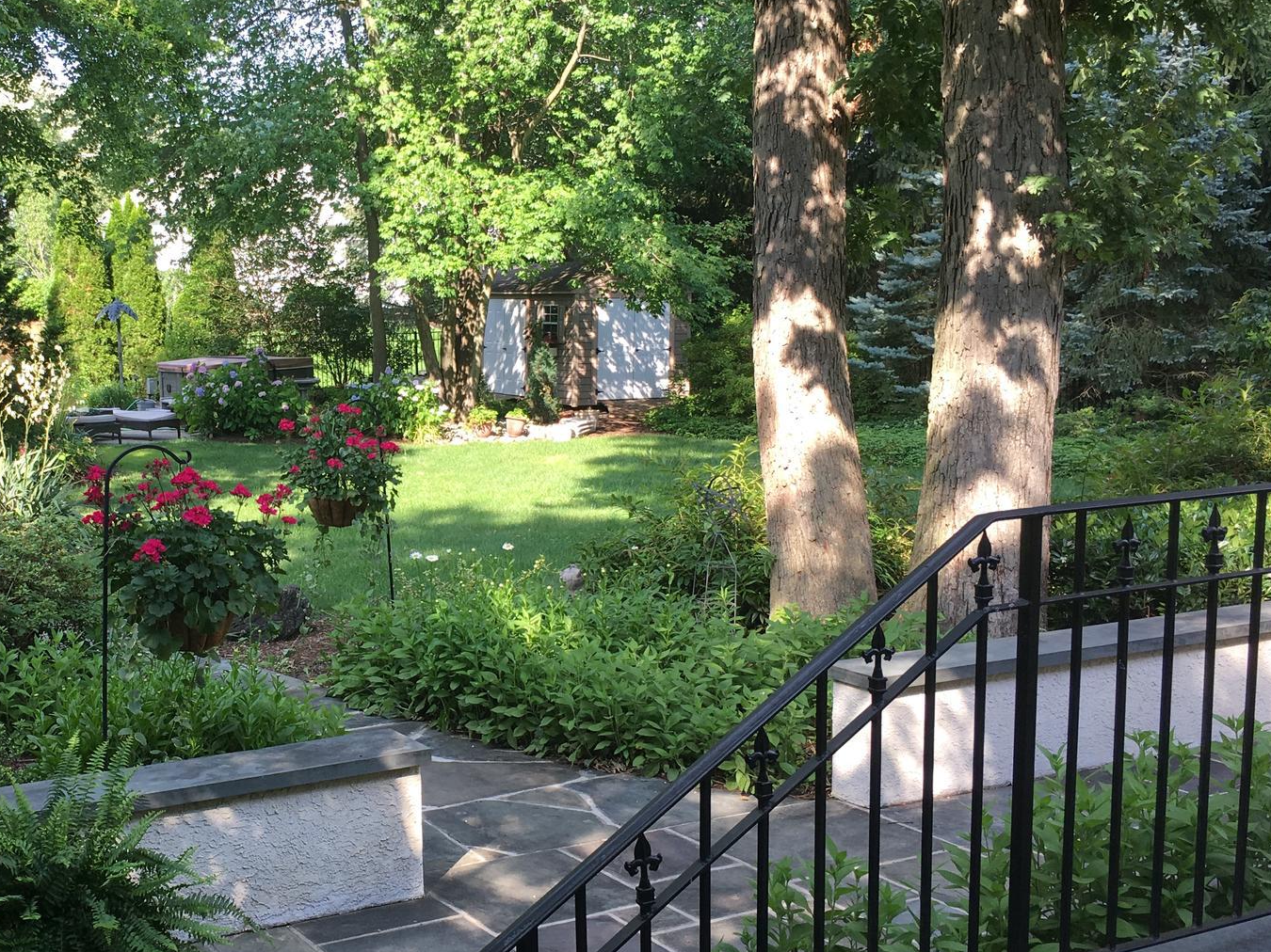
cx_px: 334
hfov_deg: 41.8
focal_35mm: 44
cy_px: 494
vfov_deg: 32.9
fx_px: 1615
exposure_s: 1/164
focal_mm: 4.15
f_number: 2.2
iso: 25
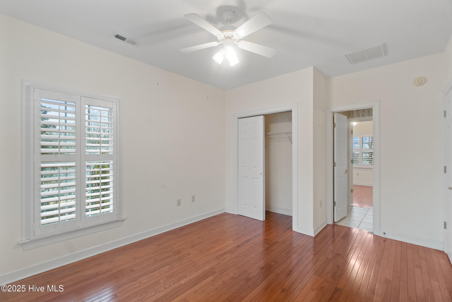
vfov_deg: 77.3
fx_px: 188
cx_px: 226
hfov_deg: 100.4
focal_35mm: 15
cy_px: 151
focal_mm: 10
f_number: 8
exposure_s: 1/1.67
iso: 400
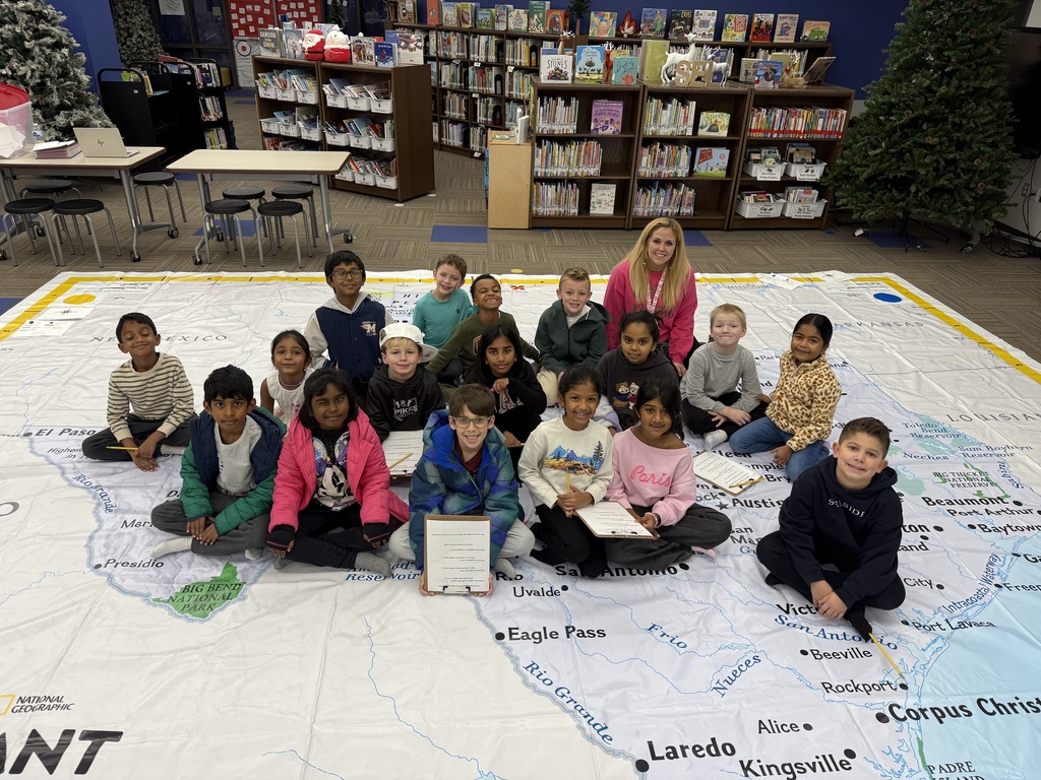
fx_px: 722
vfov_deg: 56.8
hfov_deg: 71.6
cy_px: 390
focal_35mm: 24
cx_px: 520
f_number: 1.78
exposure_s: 1/121
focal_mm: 6.76
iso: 80
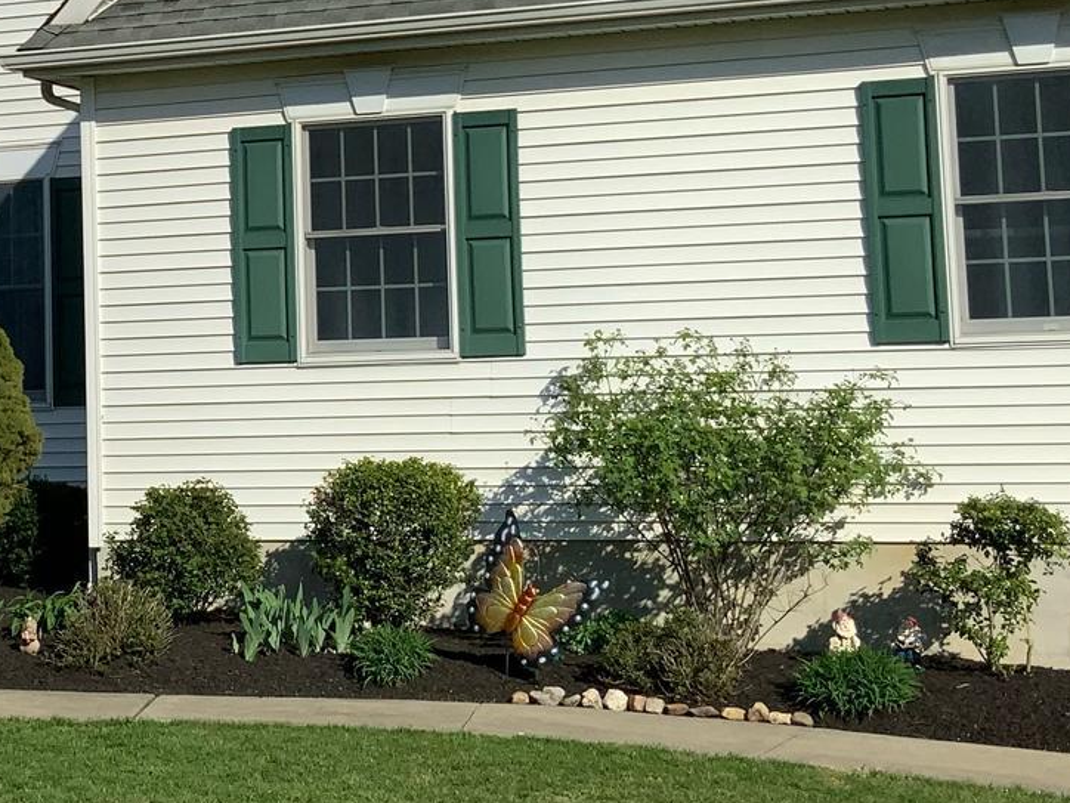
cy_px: 135
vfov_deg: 17.8
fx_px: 2535
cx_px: 168
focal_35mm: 82
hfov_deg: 23.4
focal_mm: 3
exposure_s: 1/3534
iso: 16
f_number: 1.8
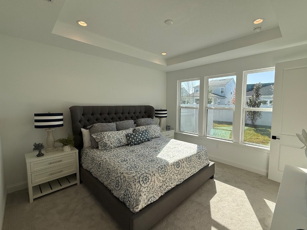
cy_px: 115
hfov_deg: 94.2
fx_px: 142
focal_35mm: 16
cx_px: 168
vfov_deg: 78.1
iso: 64
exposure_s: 1/734
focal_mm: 2.22
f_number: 2.2
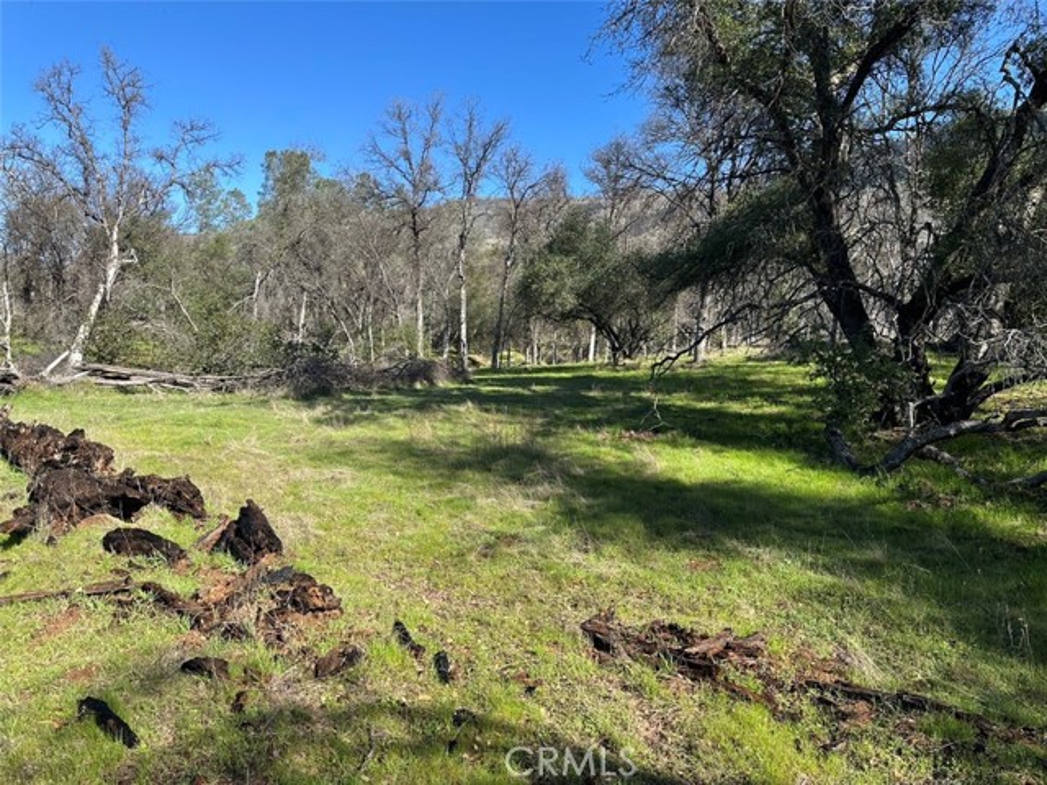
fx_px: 726
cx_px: 524
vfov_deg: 56.8
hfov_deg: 71.6
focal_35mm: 24
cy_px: 392
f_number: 1.78
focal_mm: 6.86
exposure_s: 1/1880
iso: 80
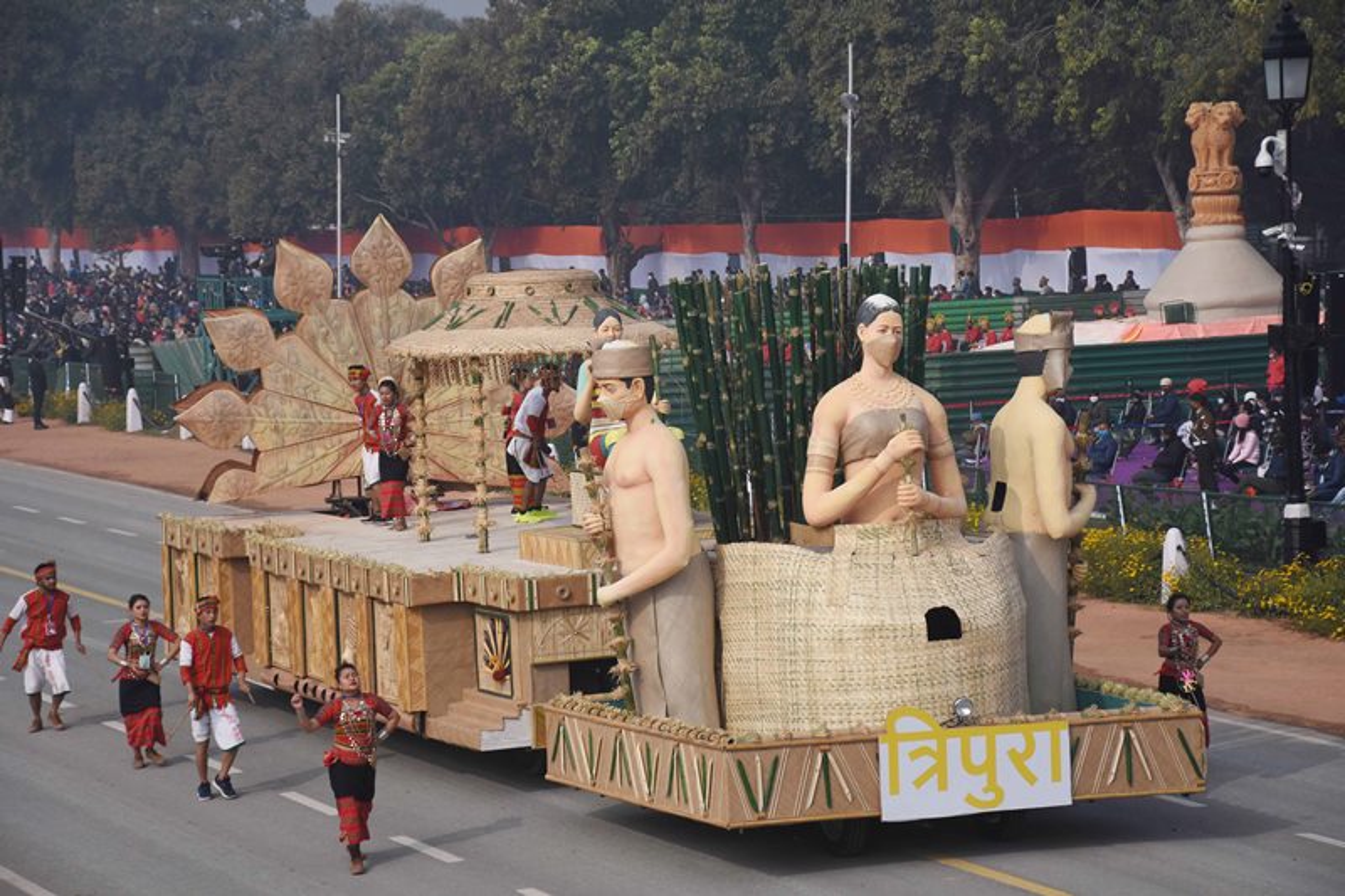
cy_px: 448
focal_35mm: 105
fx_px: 3922
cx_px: 672
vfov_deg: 13.0
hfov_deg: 19.5
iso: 400
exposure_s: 1/4000
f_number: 5.6
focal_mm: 70
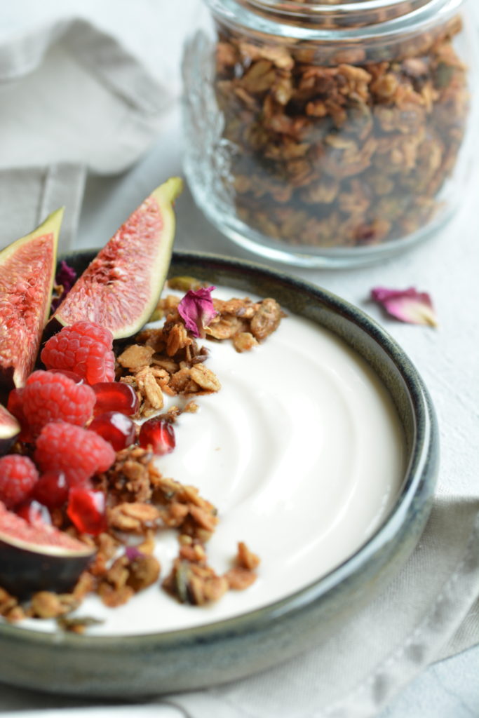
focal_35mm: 158
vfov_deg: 13.0
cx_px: 240
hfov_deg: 8.7
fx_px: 3142
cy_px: 359
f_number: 5.6
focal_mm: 105
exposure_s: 1/20
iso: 200
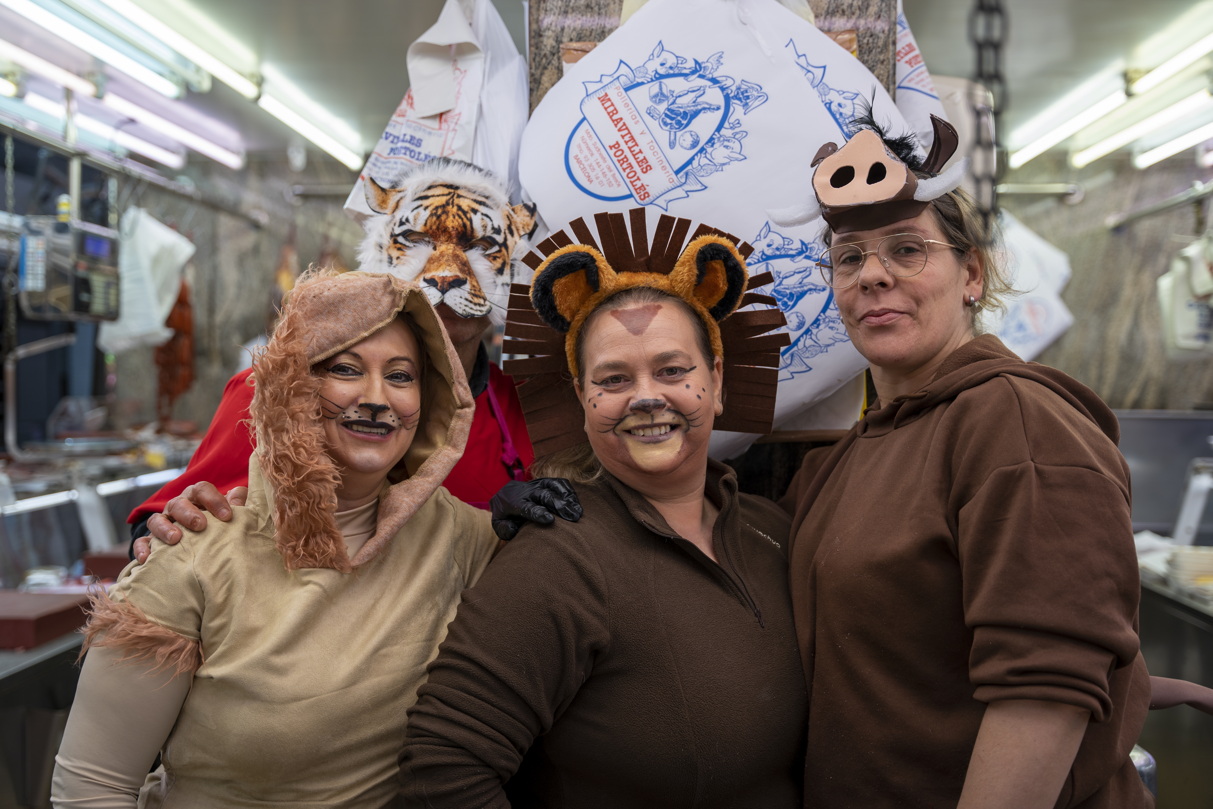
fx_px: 1479
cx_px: 606
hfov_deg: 44.6
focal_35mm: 44
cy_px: 404
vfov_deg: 30.6
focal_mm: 43.9
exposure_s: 1/100
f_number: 2.8
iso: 100
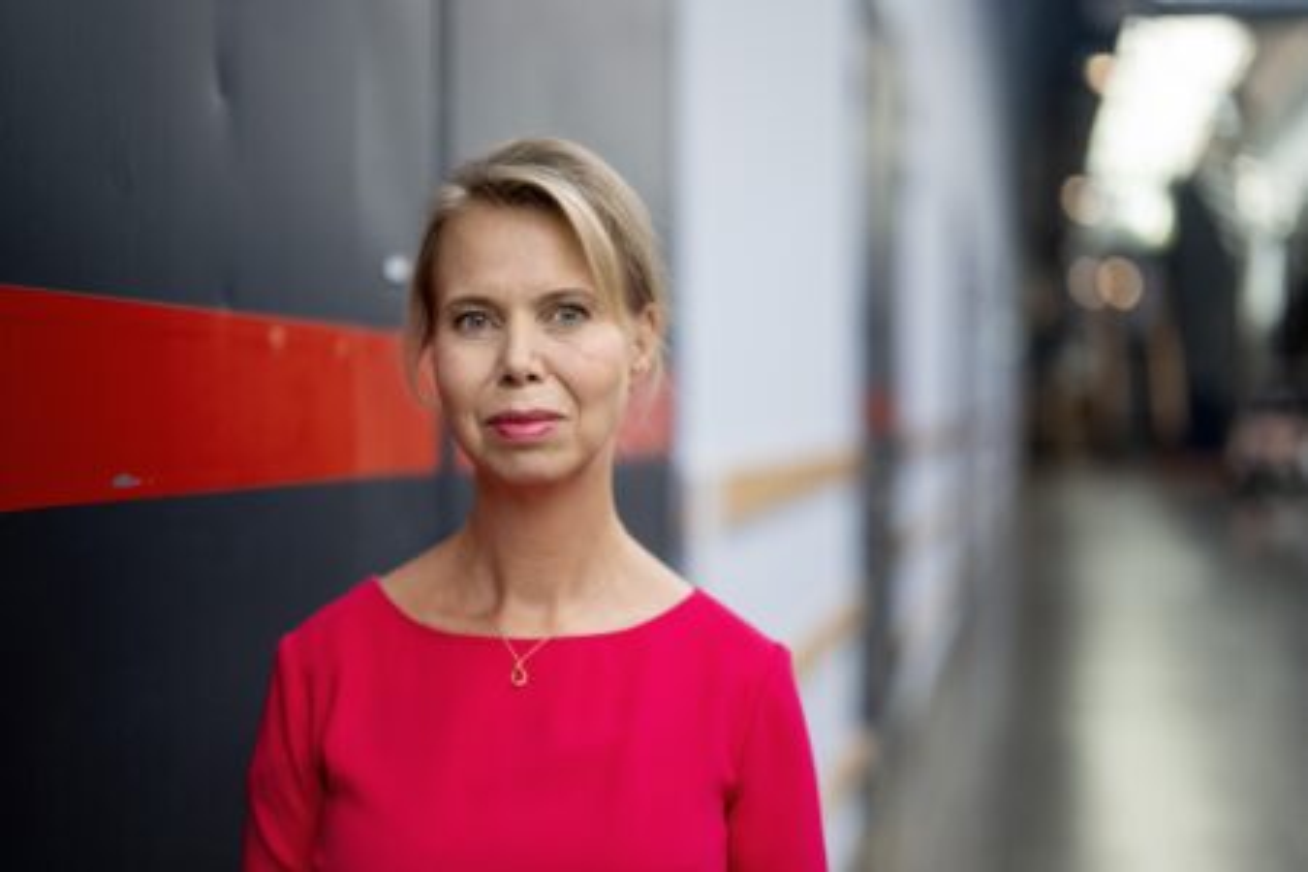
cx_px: 654
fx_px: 1817
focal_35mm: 50
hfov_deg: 39.6
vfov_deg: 27.0
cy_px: 436
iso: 1000
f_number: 1.2
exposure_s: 1/4000
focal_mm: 50
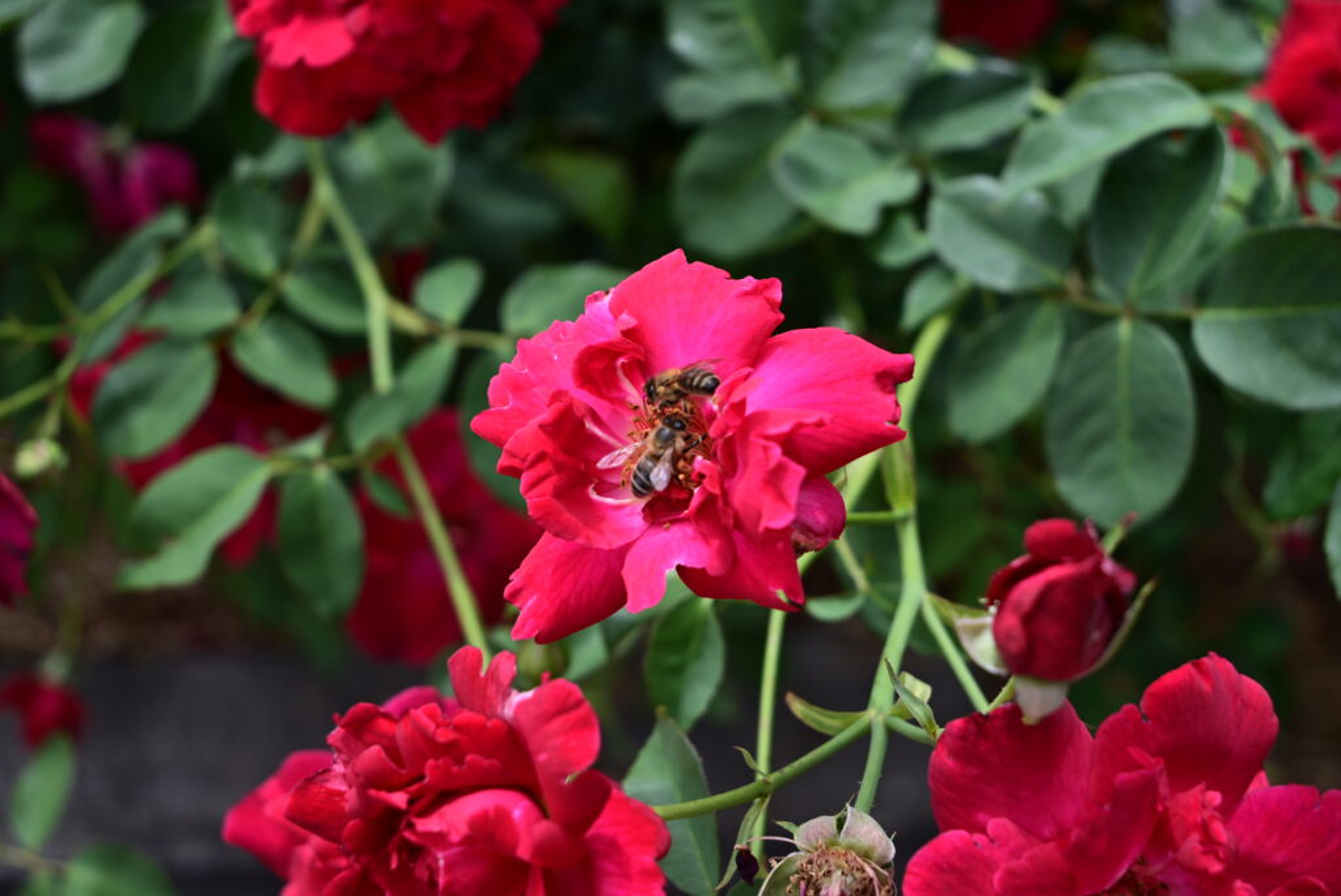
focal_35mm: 50
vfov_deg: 27.0
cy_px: 448
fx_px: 1863
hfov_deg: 39.6
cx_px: 670
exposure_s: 1/200
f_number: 7.1
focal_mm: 50
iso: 100
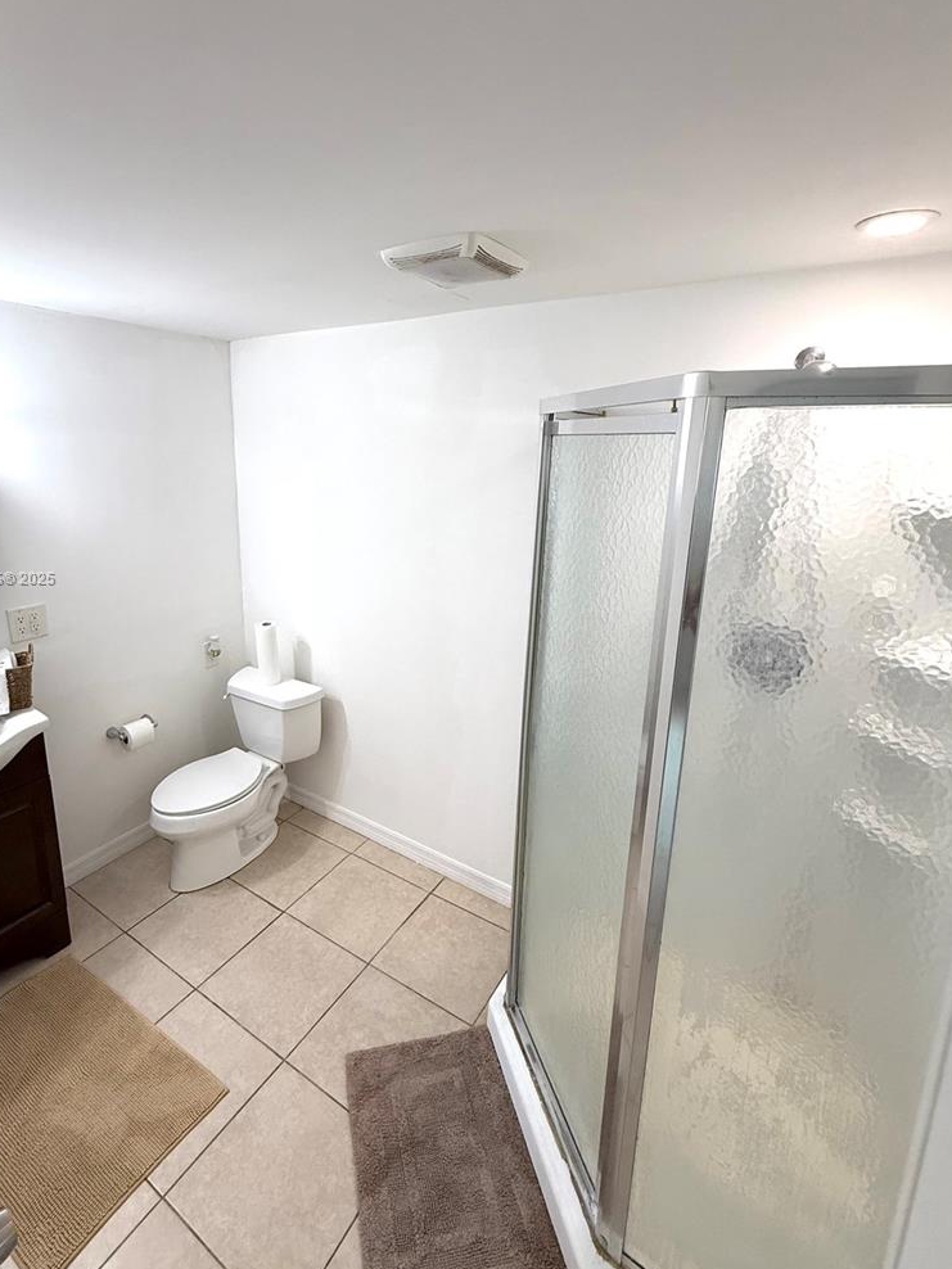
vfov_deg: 90.8
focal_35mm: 17
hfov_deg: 74.2
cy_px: 579
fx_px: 623
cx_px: 397
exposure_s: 1/120
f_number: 2.2
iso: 160
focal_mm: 2.22
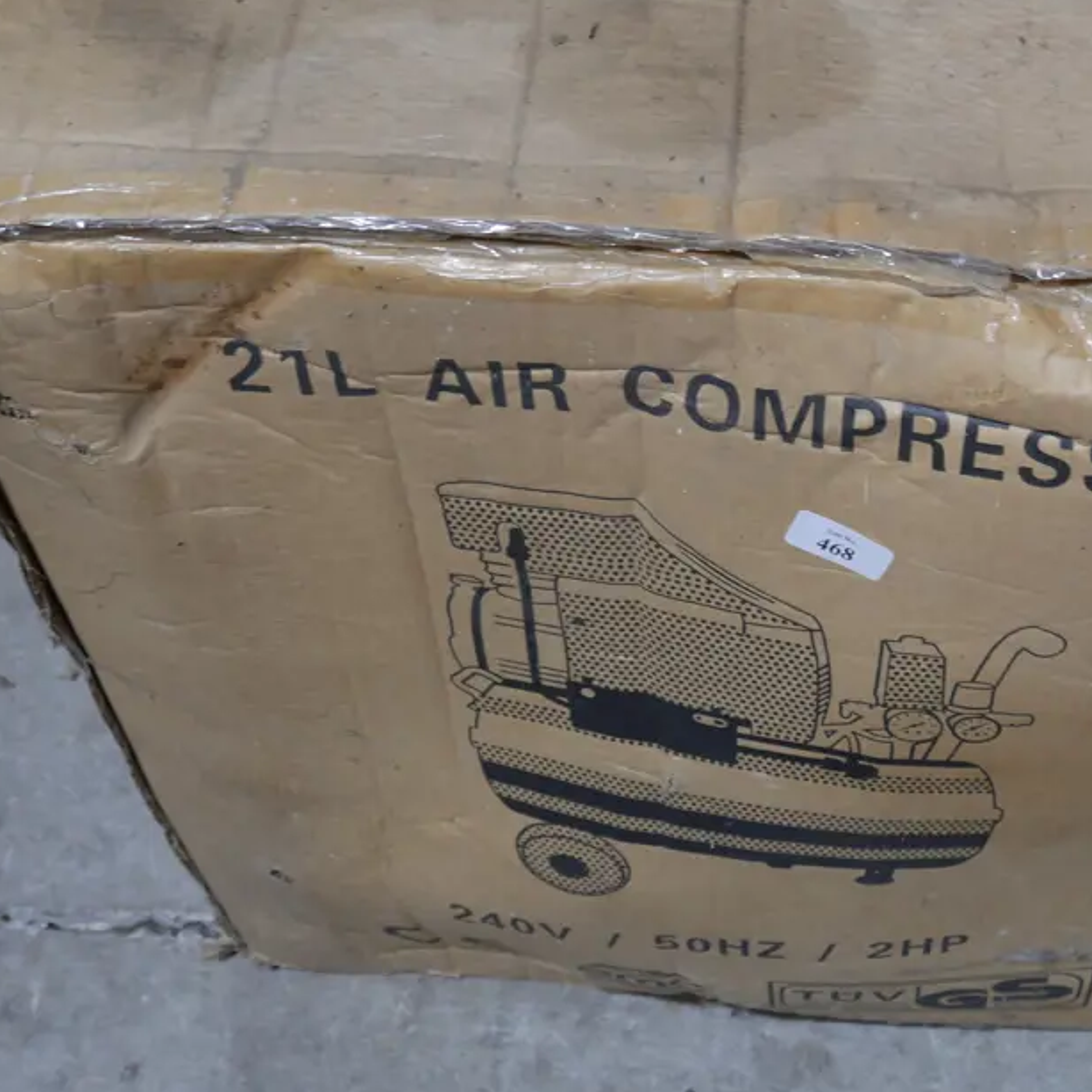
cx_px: 695
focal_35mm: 59
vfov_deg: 29.1
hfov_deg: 28.9
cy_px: 490
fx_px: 2106
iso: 320
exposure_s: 1/60
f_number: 4.5
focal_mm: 20
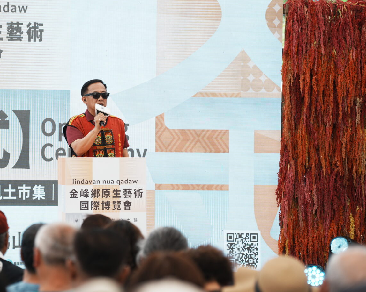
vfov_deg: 8.8
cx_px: 67
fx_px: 1906
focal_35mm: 176
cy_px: 147
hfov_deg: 10.9
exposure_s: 1/640
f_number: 2.8
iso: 100
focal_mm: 105
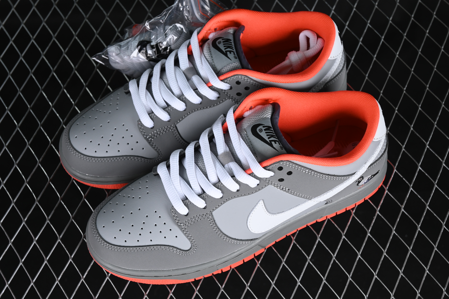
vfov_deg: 18.2
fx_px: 935
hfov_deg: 27.0
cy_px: 150
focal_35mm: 75
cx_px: 224
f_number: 7.1
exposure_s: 1/60
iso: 160
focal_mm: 50
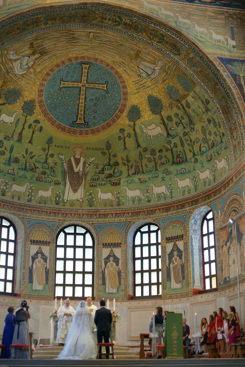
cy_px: 184
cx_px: 122
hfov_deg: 27.0
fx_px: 510
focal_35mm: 50
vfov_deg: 39.6
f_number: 2
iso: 250
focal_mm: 50
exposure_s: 1/60
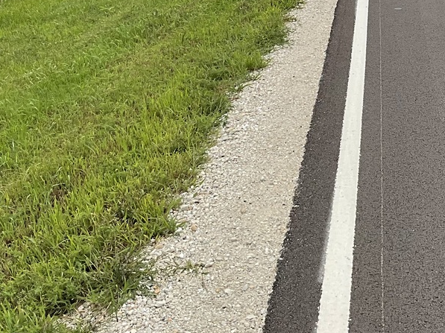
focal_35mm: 70
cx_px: 389
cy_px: -48
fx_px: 899
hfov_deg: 27.0
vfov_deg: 19.9
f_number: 1.8
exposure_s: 1/2227
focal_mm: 3
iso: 16
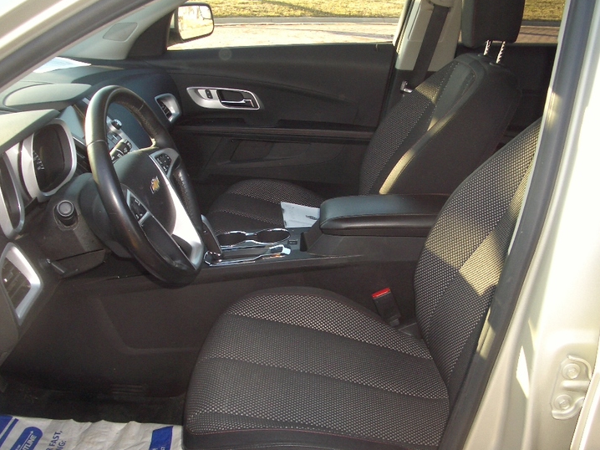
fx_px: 676
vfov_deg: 36.8
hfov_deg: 47.9
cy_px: 240
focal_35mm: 39
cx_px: 289
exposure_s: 1/60
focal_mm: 5.8
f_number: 2.6
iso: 100
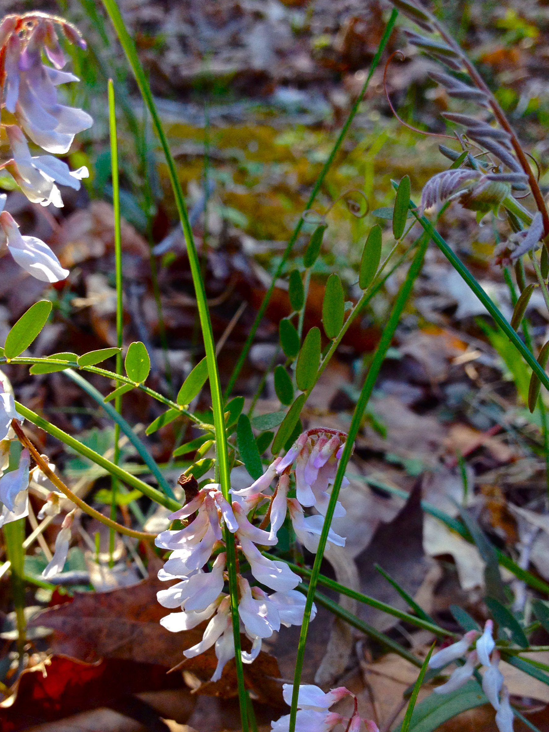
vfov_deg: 39.4
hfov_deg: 30.3
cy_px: 456
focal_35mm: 48
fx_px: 1015
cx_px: 255
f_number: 2.4
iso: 80
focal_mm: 4.28
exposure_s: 1/120
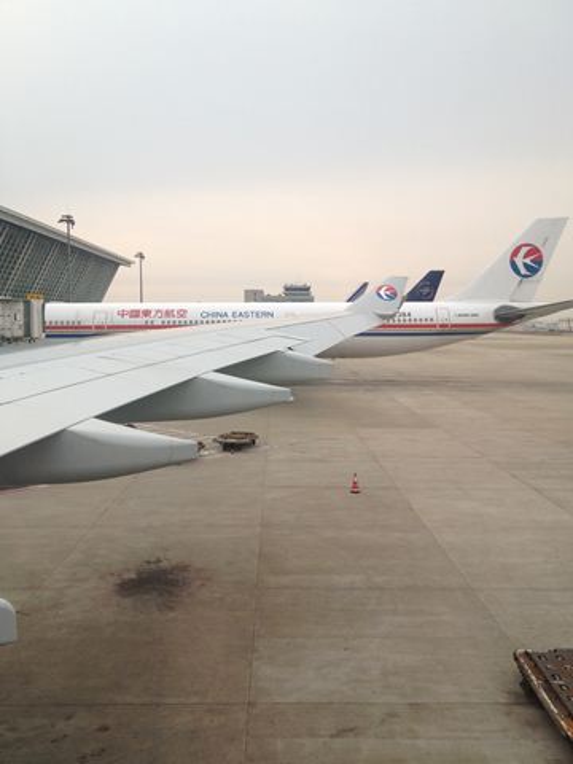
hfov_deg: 40.7
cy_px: 382
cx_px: 286
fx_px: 772
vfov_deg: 52.6
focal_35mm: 35
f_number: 2.4
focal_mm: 4.28
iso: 64
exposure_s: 1/736
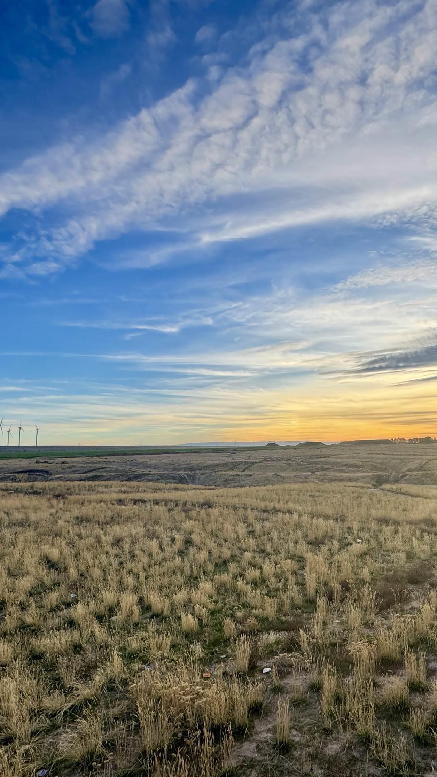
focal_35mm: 21
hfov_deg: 53.1
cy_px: 394
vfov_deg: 83.8
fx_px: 433
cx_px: 271
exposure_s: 1/324
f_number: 2.2
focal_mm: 2.22
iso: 40
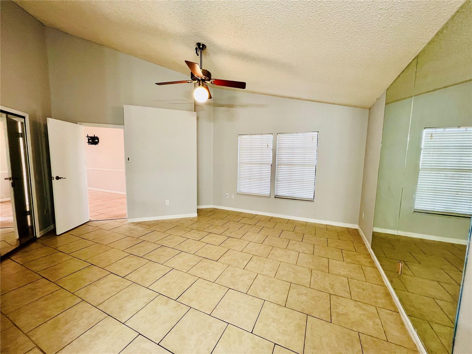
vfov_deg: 89.9
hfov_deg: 106.2
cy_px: 177
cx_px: 236
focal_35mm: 13
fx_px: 177
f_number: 1.8
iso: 160
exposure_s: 1/60
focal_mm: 1.57
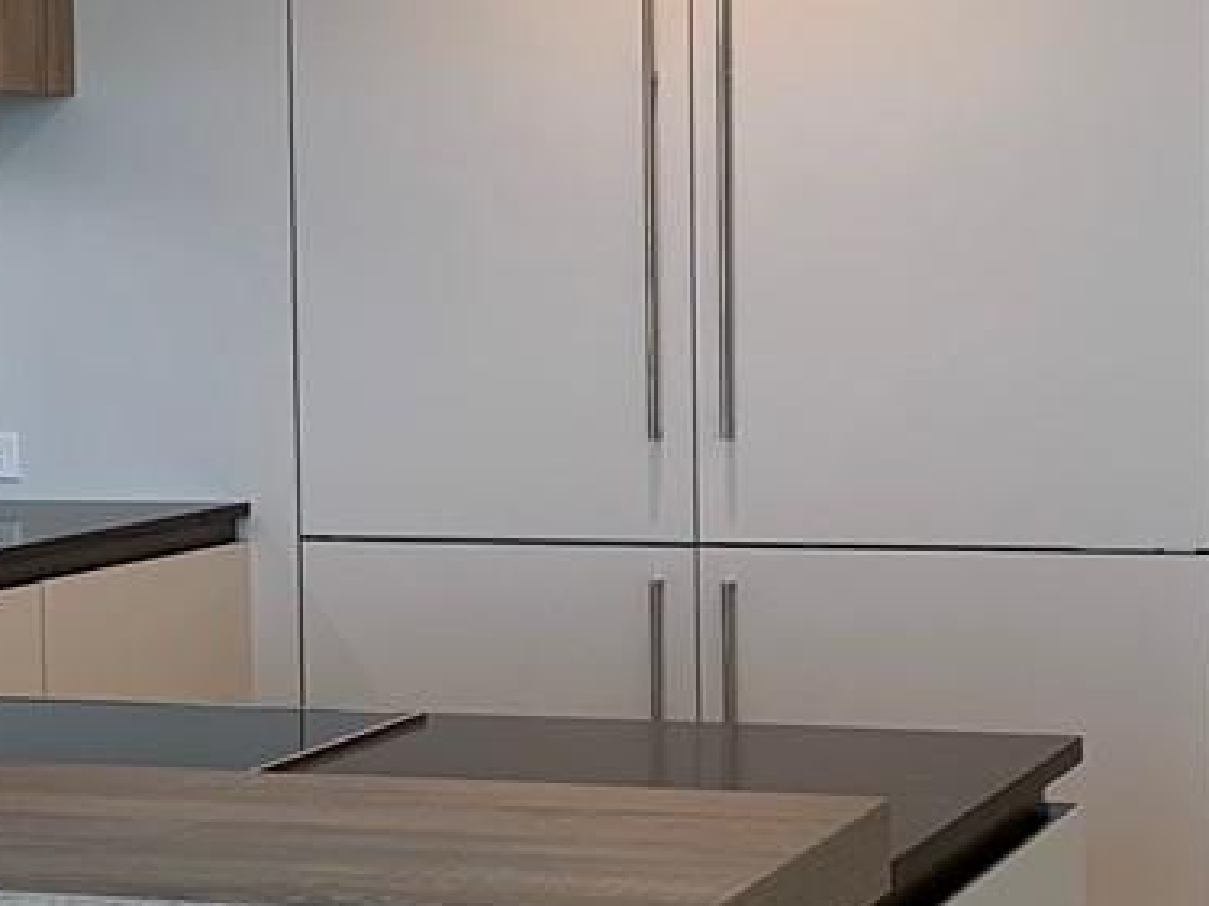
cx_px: 210
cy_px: 484
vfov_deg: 13.3
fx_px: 3876
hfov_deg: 17.6
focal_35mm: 111
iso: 40
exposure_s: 1/120
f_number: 1.8
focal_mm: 4.25
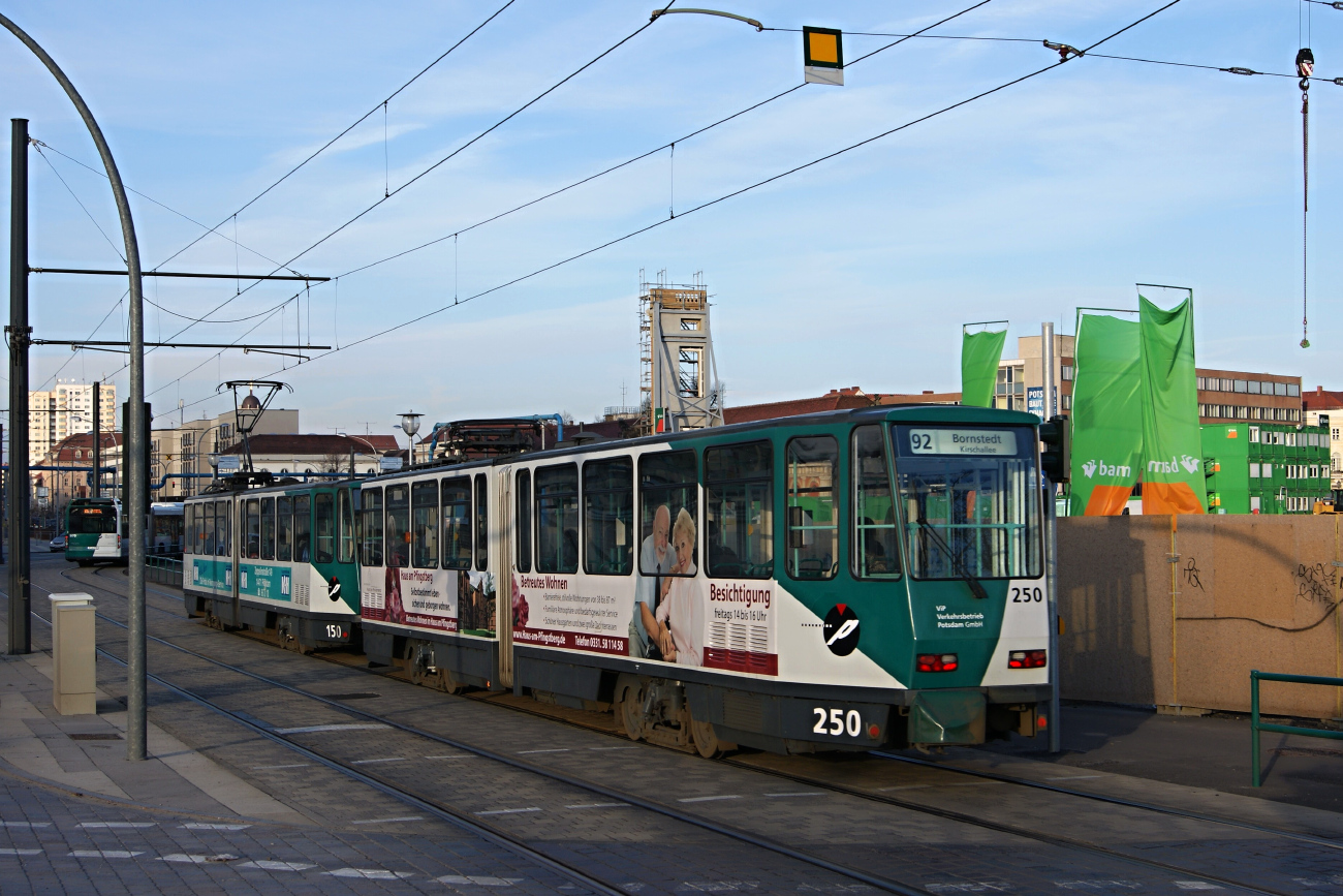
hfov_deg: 37.8
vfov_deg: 25.8
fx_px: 1959
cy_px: 448
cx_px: 672
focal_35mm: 52
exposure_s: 1/200
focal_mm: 35
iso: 100
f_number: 7.1
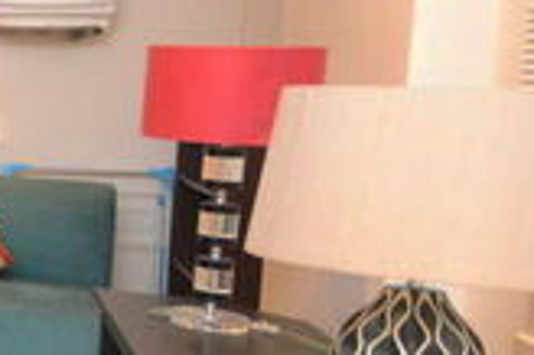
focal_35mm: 64
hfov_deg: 19.4
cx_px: -514
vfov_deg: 21.2
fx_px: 948
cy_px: 132
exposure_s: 1/60
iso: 1400
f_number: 4
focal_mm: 10
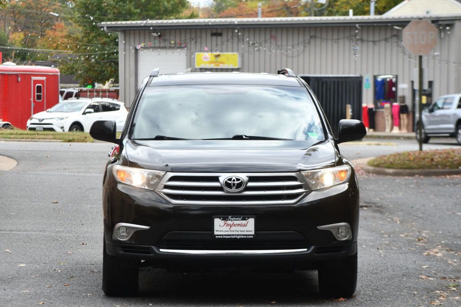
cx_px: 229
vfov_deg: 8.6
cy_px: 156
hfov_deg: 12.9
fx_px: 2035
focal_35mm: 159
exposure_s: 1/250
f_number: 6.3
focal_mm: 102
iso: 200
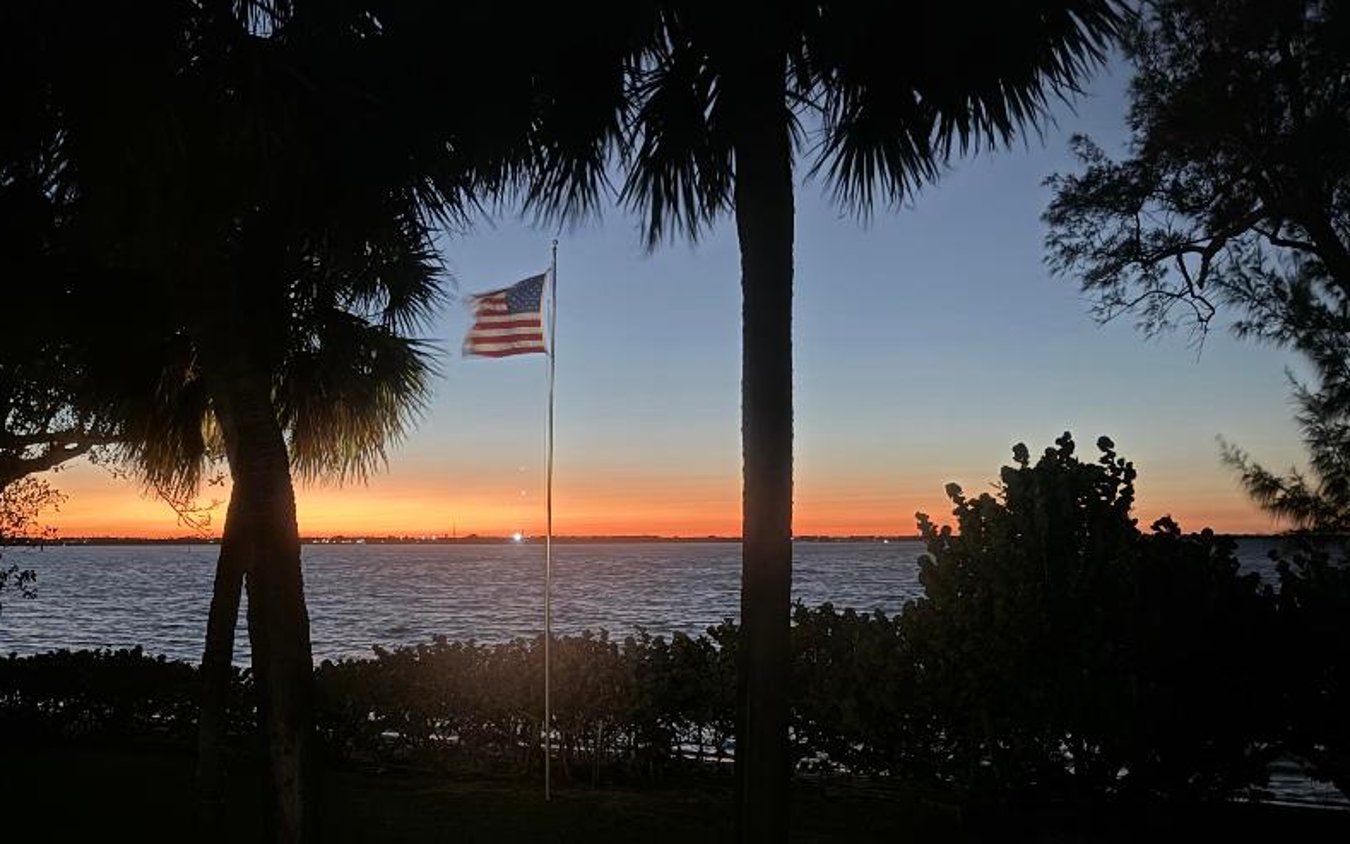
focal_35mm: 33
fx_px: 1214
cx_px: 530
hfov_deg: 57.6
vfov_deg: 37.8
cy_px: 570
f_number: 1.78
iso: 500
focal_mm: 6.76
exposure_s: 1/6
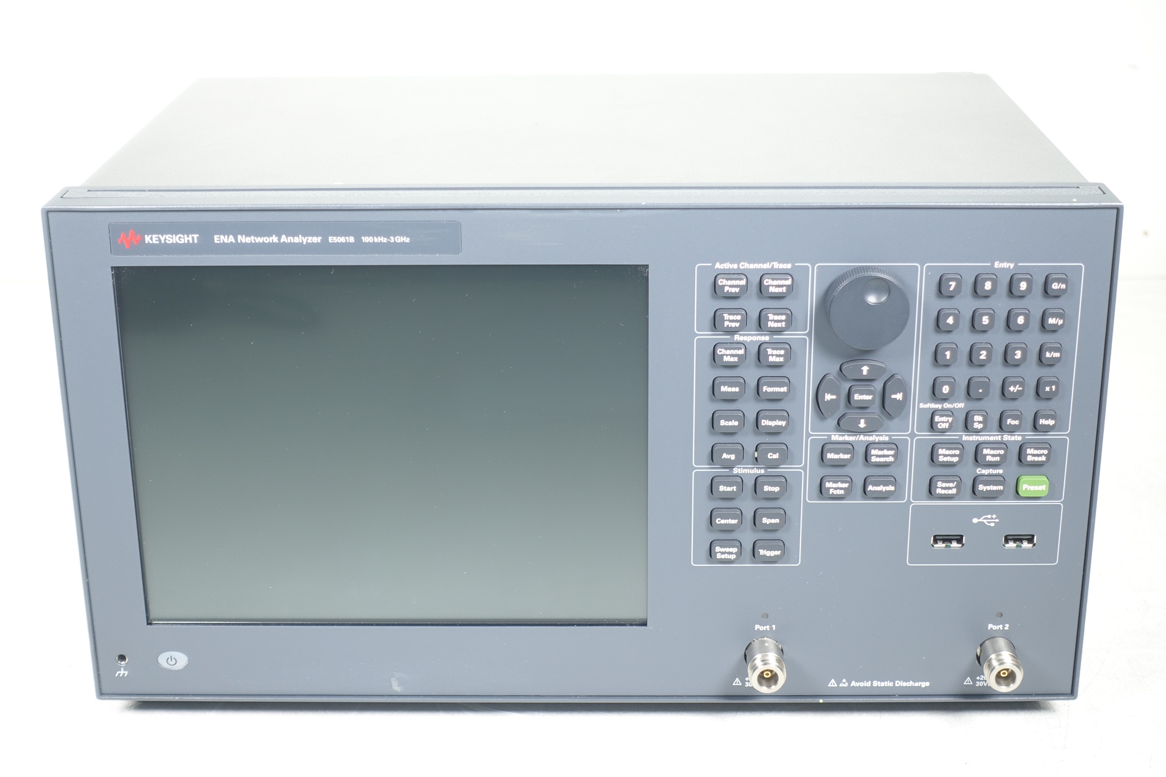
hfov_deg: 32.4
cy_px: 388
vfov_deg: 21.9
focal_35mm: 62
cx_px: 583
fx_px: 2008
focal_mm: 22.77
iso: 125
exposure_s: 1/80
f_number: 3.2
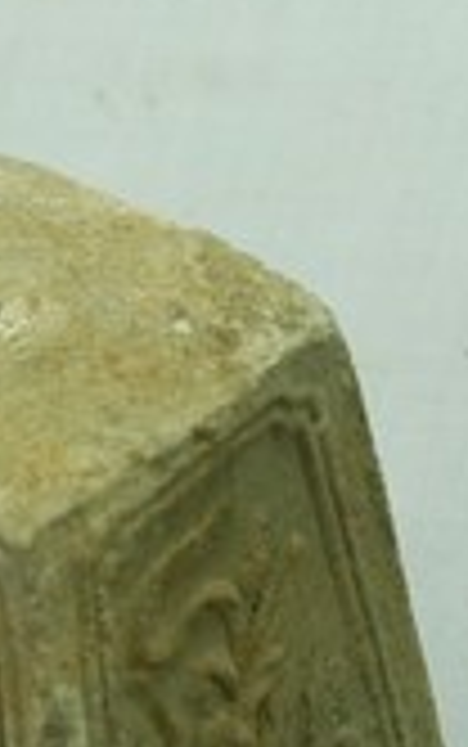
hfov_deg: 4.4
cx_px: 716
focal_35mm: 295
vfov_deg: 7.1
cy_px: 677
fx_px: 6010
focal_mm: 50
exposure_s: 1/2
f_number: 5.6
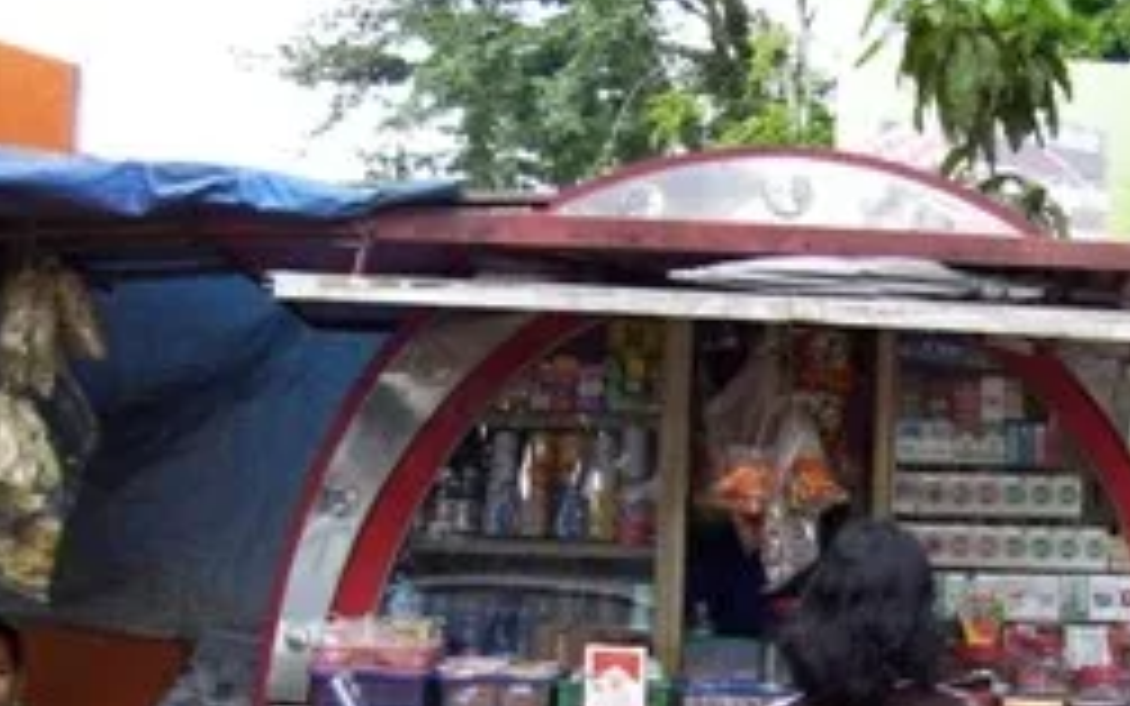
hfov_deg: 29.7
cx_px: 842
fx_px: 2095
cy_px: 612
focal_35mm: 68
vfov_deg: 18.9
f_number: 2.7
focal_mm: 6
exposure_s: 1/80
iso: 80
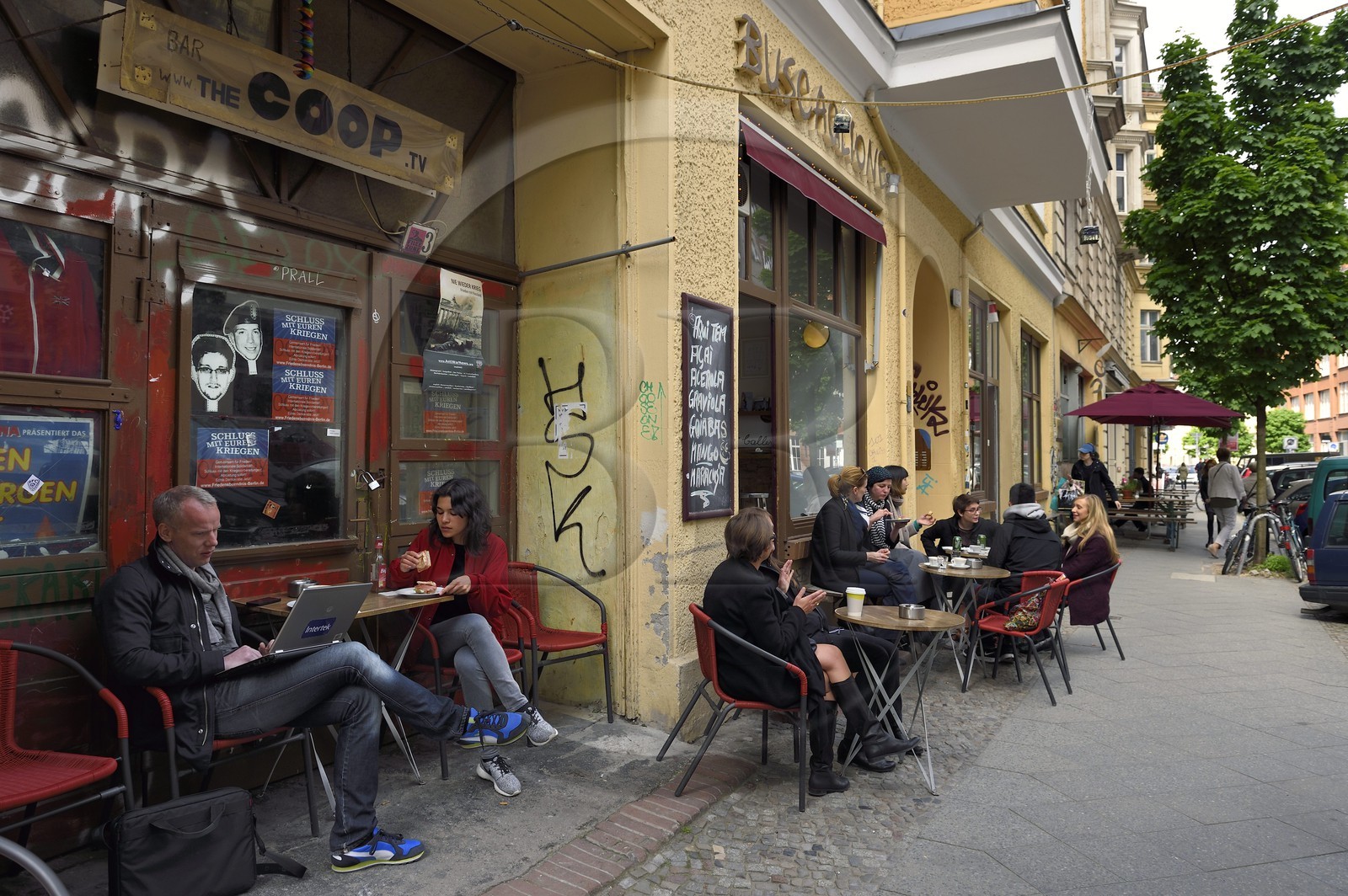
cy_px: 448
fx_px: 898
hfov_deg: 73.8
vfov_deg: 53.1
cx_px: 674
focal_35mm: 24
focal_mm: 24
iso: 200
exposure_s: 1/160
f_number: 6.3
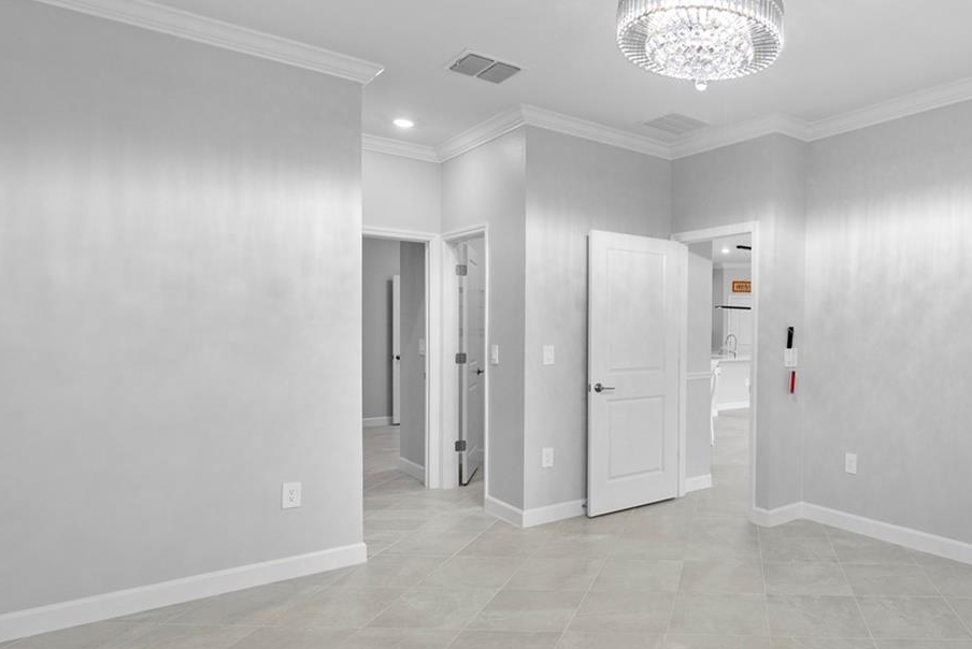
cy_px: 350
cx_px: 718
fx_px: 621
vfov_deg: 55.1
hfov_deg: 71.3
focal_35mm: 23
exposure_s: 1/160
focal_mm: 13
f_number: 9
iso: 640
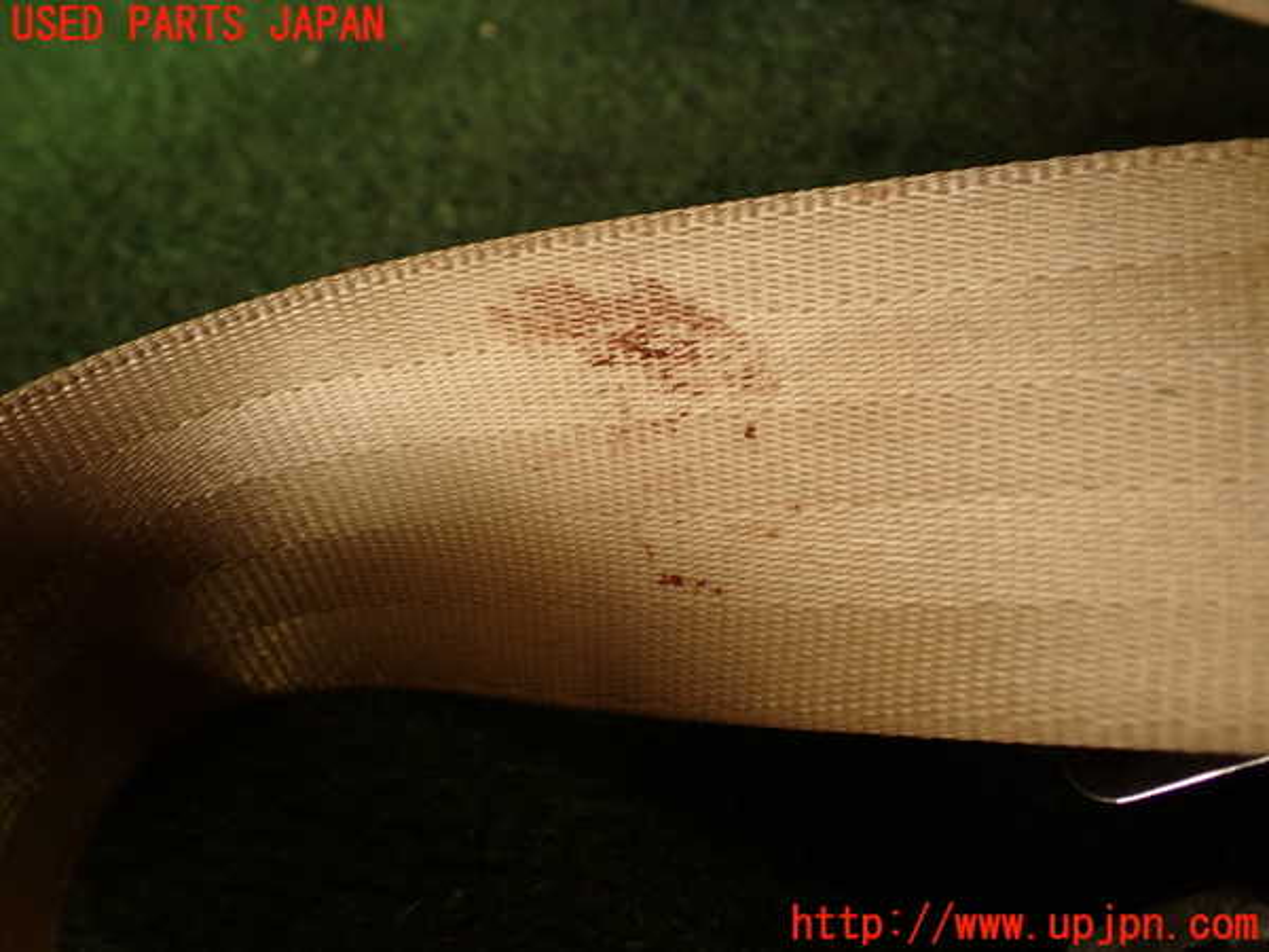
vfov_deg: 44.2
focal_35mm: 32
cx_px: 634
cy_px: 476
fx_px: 1173
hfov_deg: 56.8
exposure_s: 1/100
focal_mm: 5.79
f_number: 2.4
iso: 100
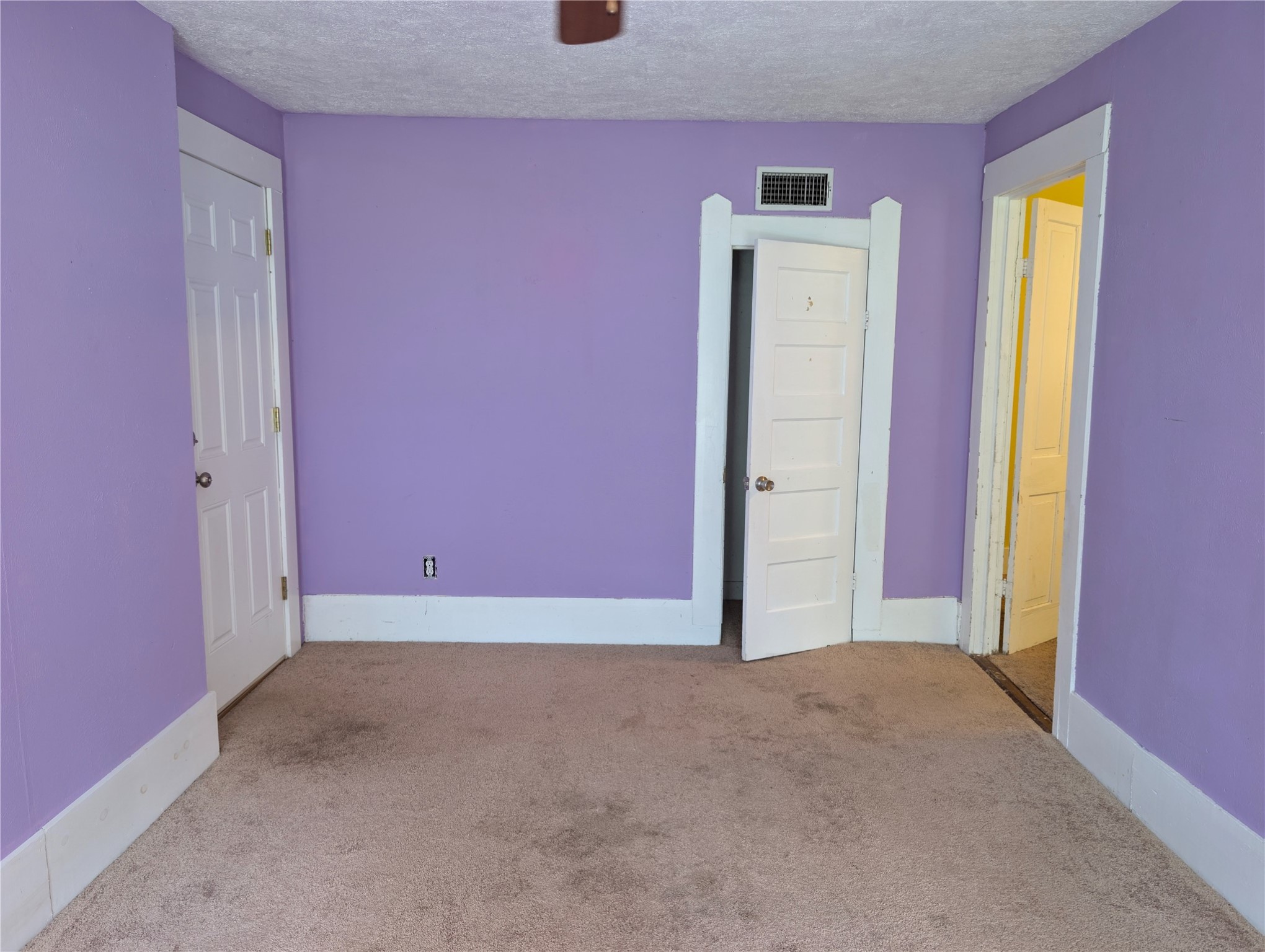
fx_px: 878
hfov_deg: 71.5
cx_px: 632
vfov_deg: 56.9
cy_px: 476
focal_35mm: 24
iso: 393
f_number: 1.68
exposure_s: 1/94.2
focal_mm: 6.9
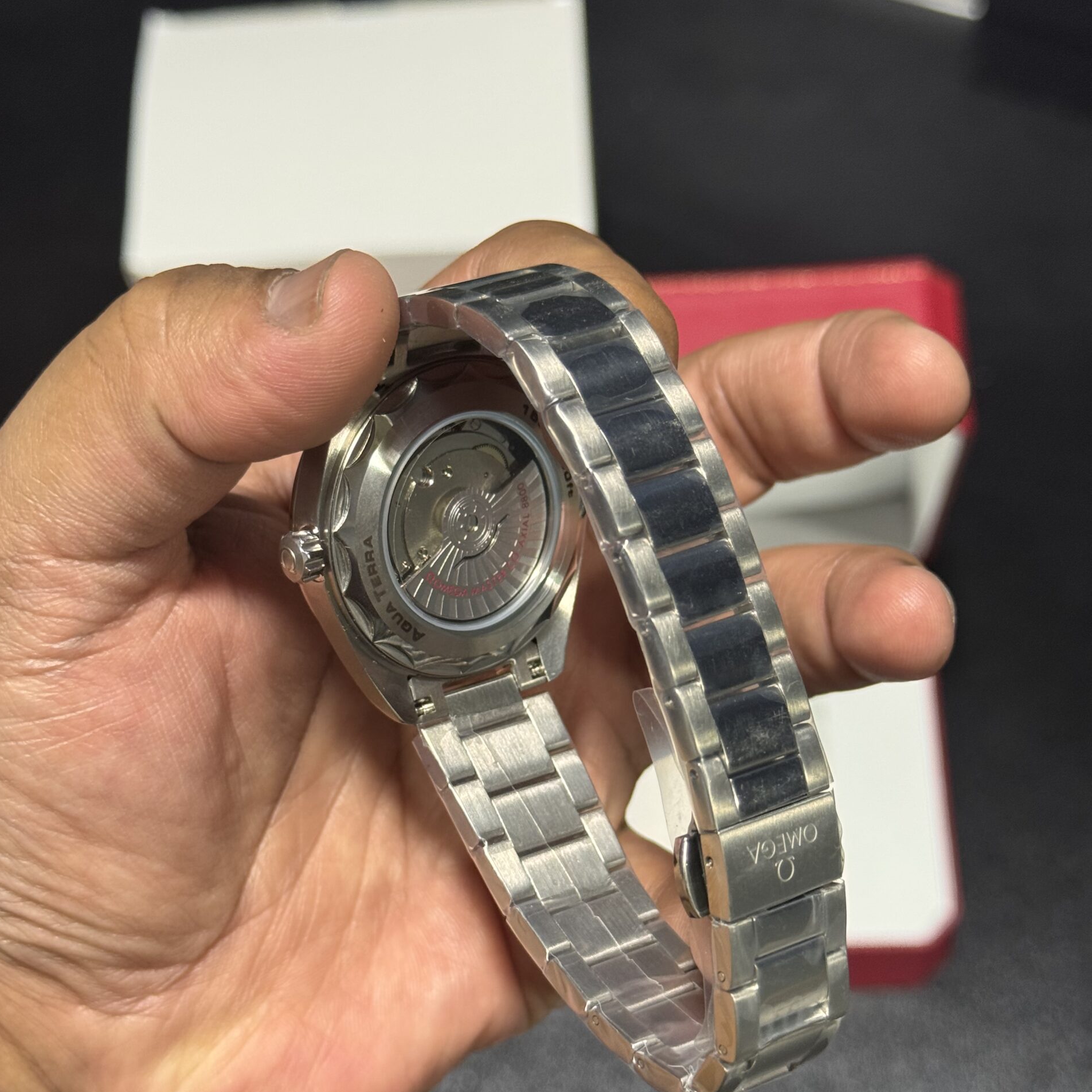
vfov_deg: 30.0
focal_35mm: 57
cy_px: 641
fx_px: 2034
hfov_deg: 30.0
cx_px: 546
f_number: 1.78
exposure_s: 1/60
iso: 160
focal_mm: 6.76
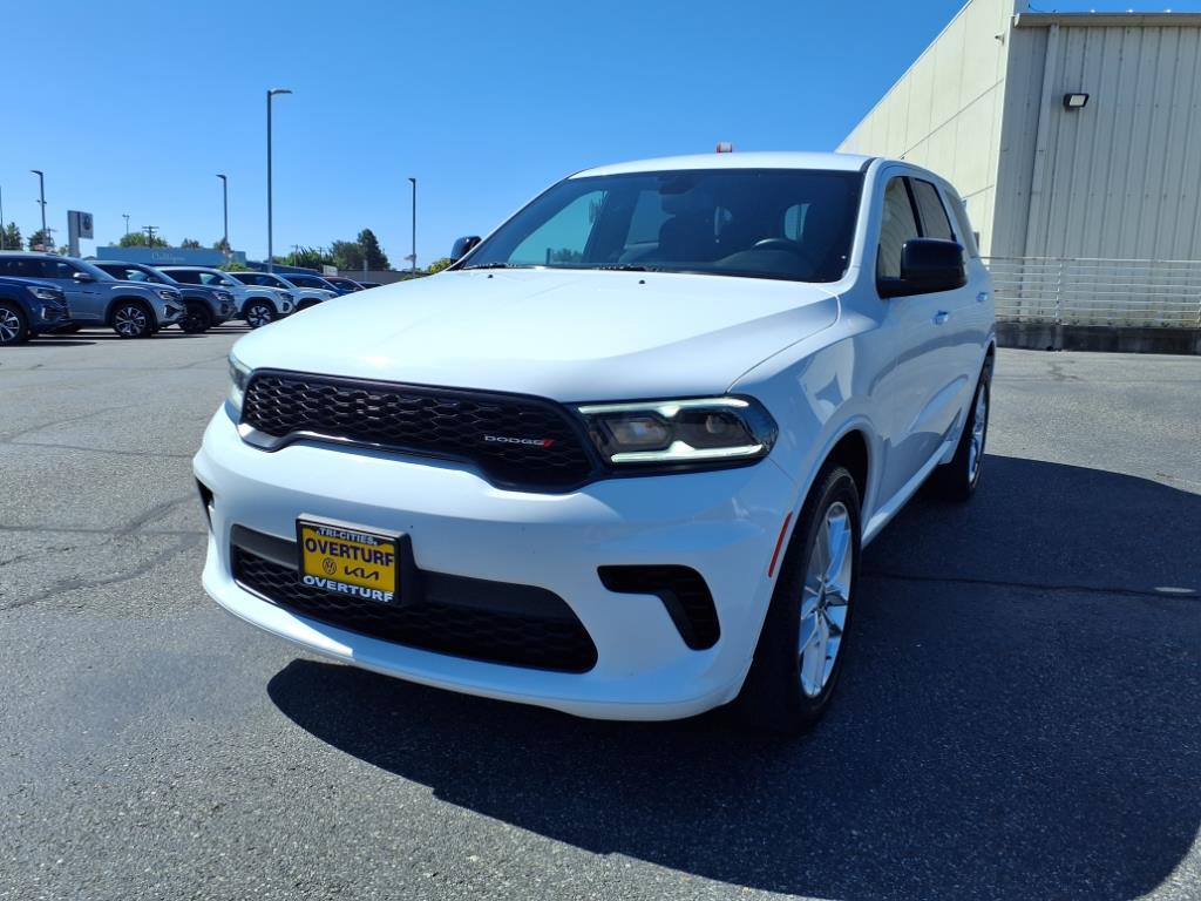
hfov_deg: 65.3
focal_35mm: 27
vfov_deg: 51.4
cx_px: 600
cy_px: 450
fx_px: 937
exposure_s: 1/2500
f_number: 1.9
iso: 40
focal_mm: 3.58
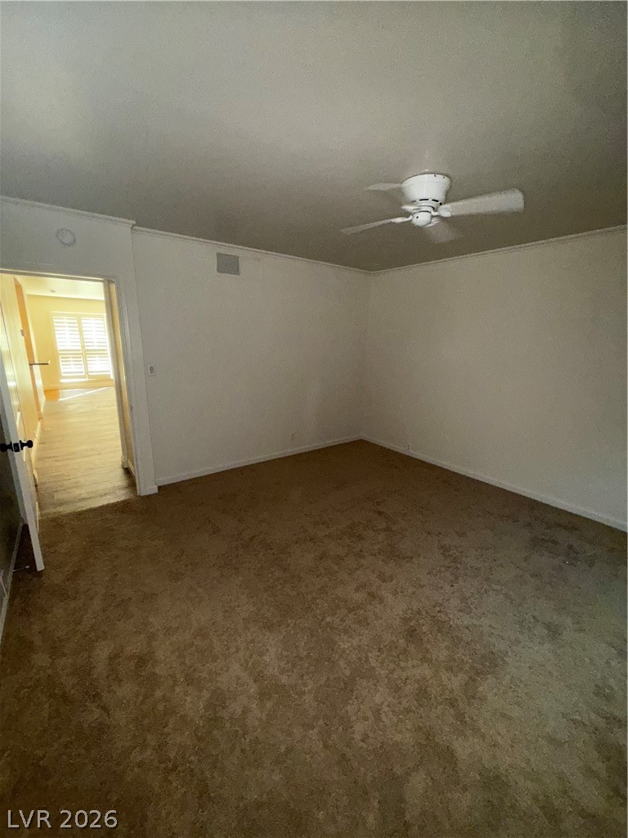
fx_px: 339
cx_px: 314
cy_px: 419
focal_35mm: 14
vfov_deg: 102.1
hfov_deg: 85.7
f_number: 2.2
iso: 500
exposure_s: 1/30
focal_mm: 2.22
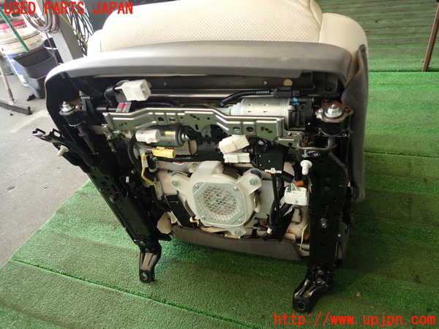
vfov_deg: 54.9
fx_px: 317
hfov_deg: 69.4
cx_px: 220
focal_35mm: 25
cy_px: 164
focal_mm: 4.5
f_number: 2
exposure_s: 1/60
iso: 200
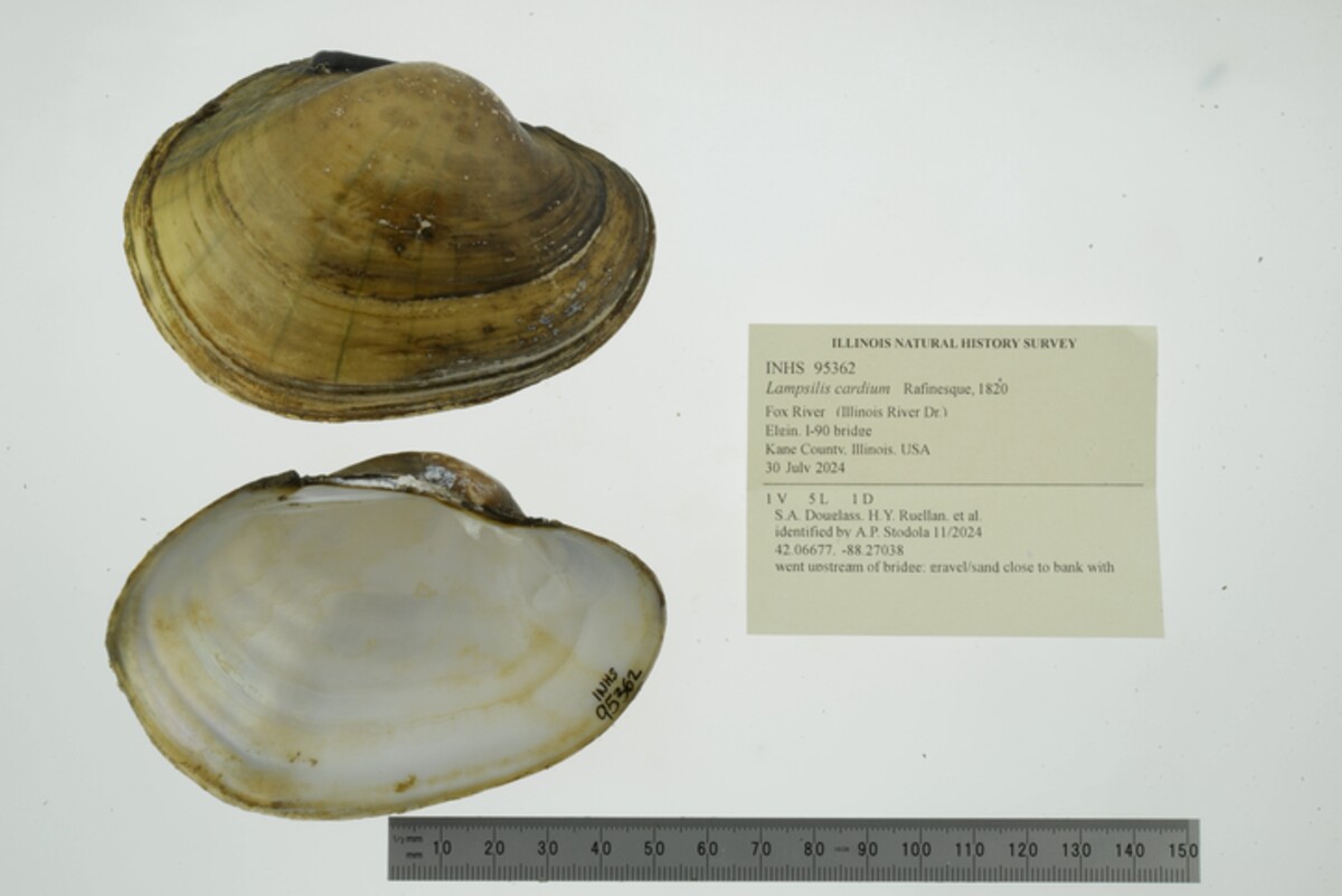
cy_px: 448
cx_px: 671
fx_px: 2237
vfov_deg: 22.6
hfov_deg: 33.4
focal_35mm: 60
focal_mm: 60
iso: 100
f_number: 32
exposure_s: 1/10
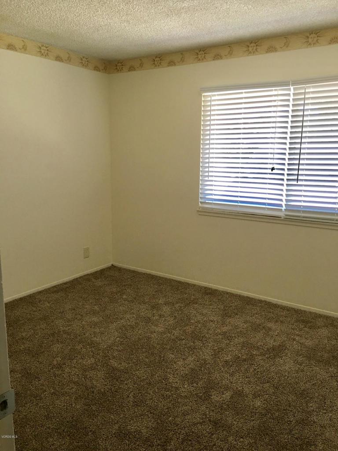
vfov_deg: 61.7
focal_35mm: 29
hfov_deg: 48.2
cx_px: 169
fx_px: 378
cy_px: 226
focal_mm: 4.15
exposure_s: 1/30
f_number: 2.2
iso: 32
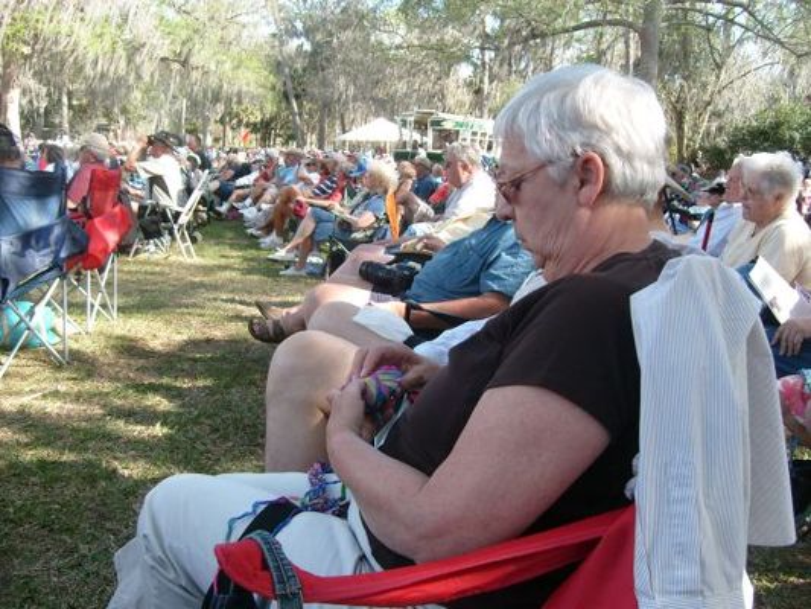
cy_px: 304
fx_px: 820
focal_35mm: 35
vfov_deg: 40.7
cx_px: 406
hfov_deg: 52.6
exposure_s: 1/350
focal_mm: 5.8
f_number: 2.8
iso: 80
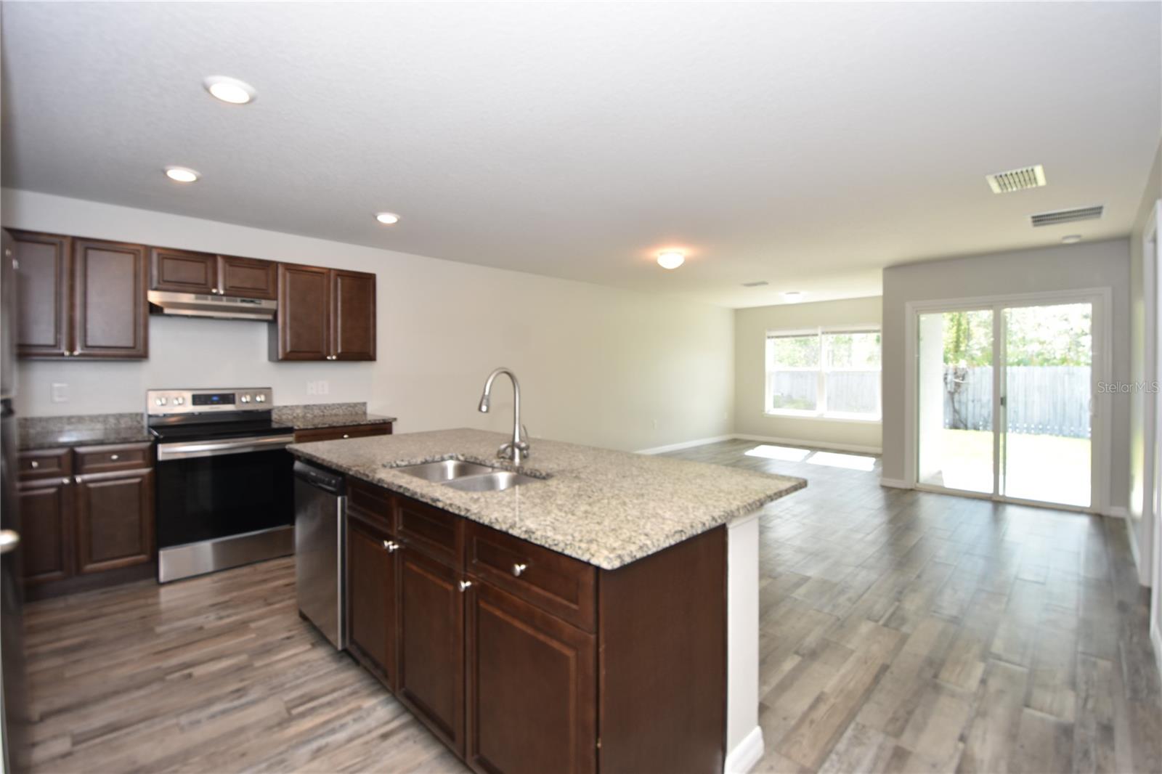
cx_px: 581
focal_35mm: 15
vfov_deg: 77.3
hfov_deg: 100.4
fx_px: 484
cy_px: 387
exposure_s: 1/60
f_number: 4
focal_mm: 10
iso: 200
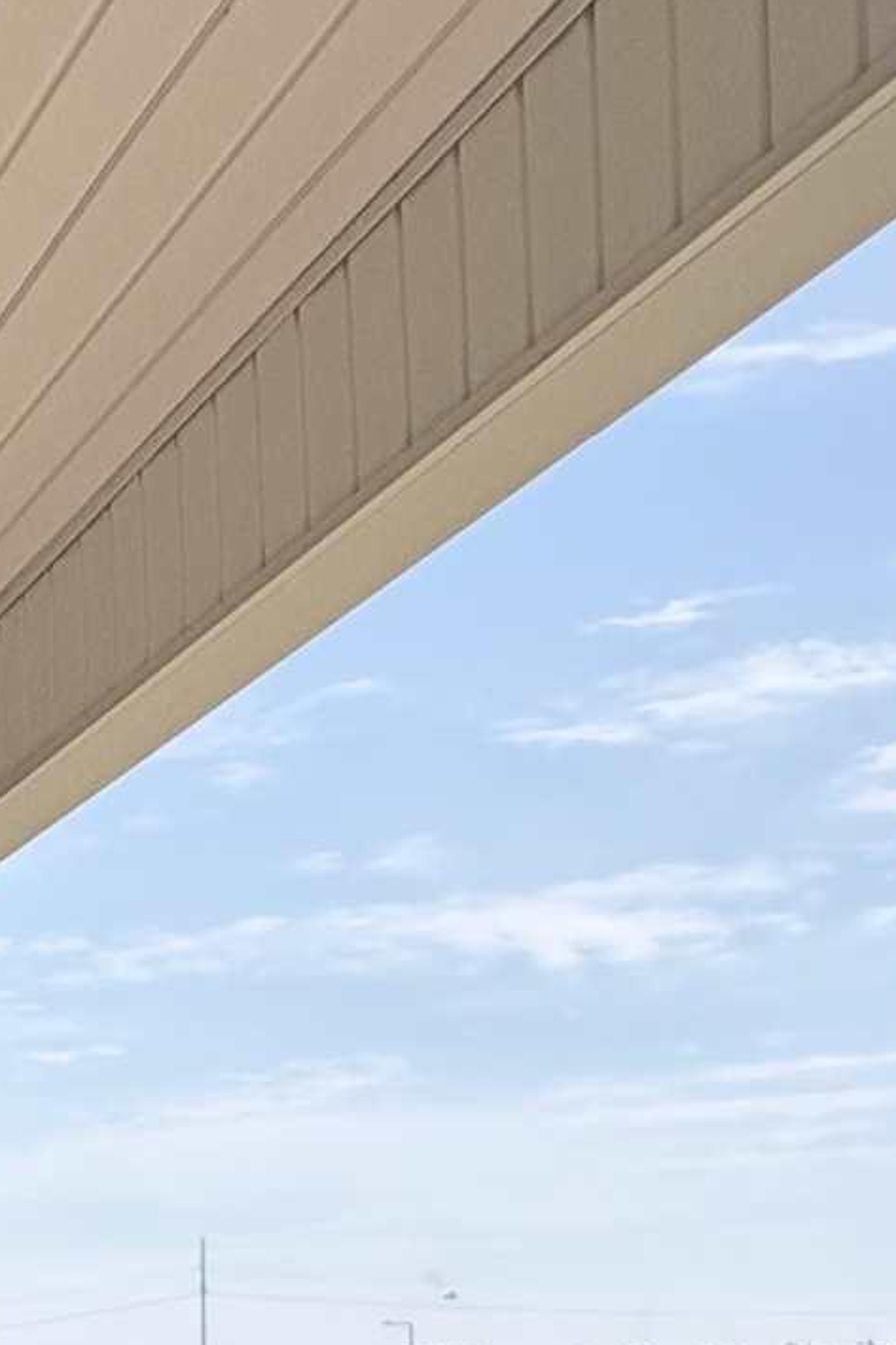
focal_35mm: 63
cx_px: -356
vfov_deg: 28.9
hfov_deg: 19.4
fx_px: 2353
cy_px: 1476
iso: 50
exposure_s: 1/2273
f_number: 2.2
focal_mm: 2.22
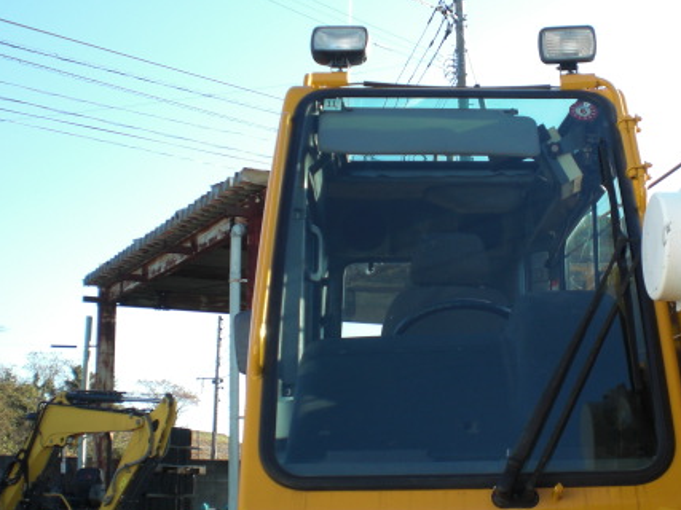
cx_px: 483
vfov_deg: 25.6
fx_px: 1121
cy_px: 303
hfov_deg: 33.3
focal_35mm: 57
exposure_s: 1/250
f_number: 3.1
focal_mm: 6.3
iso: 64
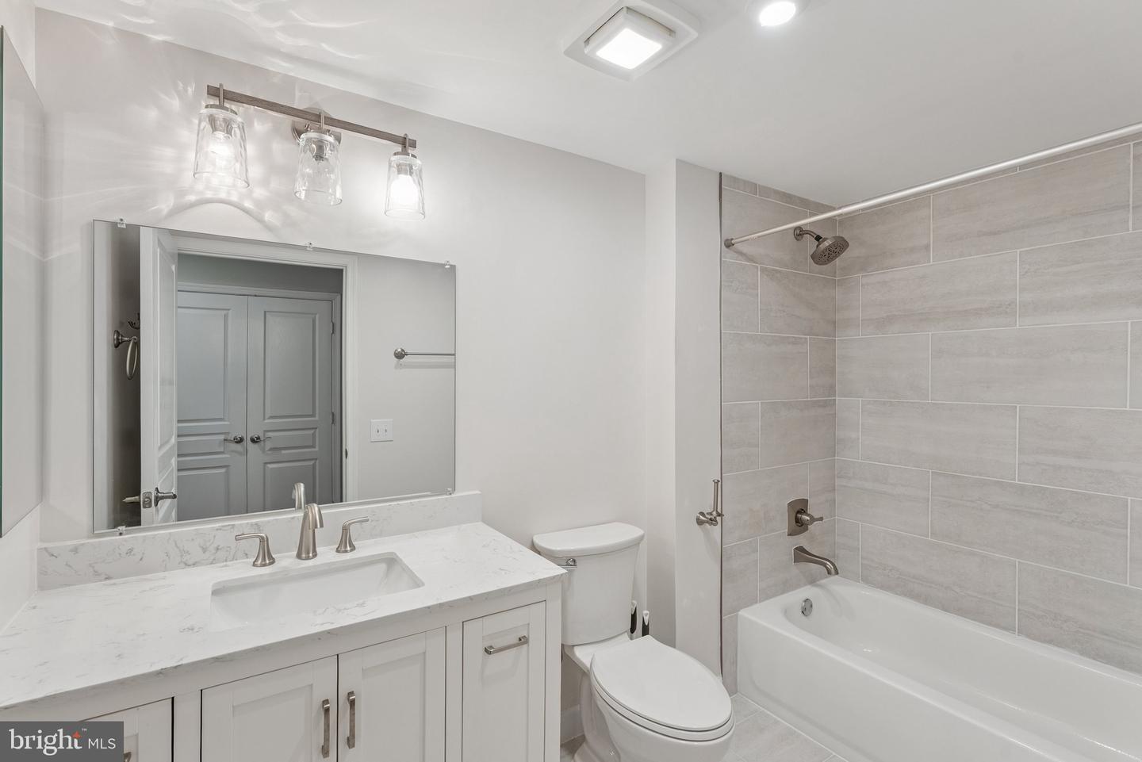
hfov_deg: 96.0
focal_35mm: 16
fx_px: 514
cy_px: 381
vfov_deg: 73.1
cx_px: 571
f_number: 9
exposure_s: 1/6
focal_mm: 16.2
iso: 250
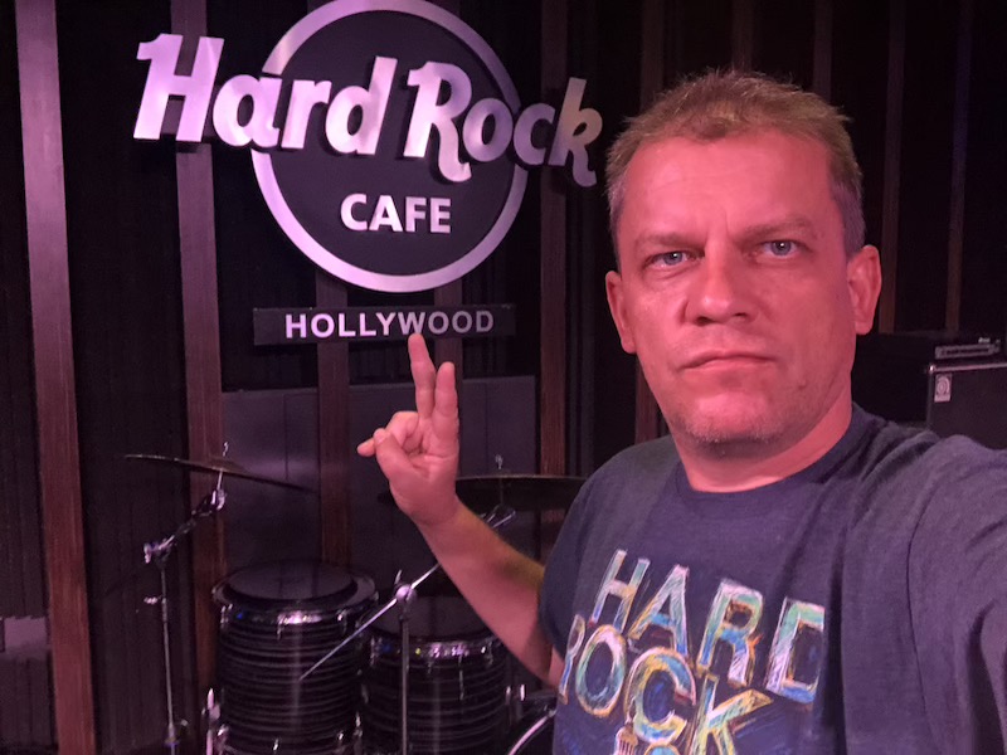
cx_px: 504
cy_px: 378
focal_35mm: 32
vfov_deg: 44.2
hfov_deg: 56.8
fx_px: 931
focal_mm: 2.87
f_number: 2.2
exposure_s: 1/33
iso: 400
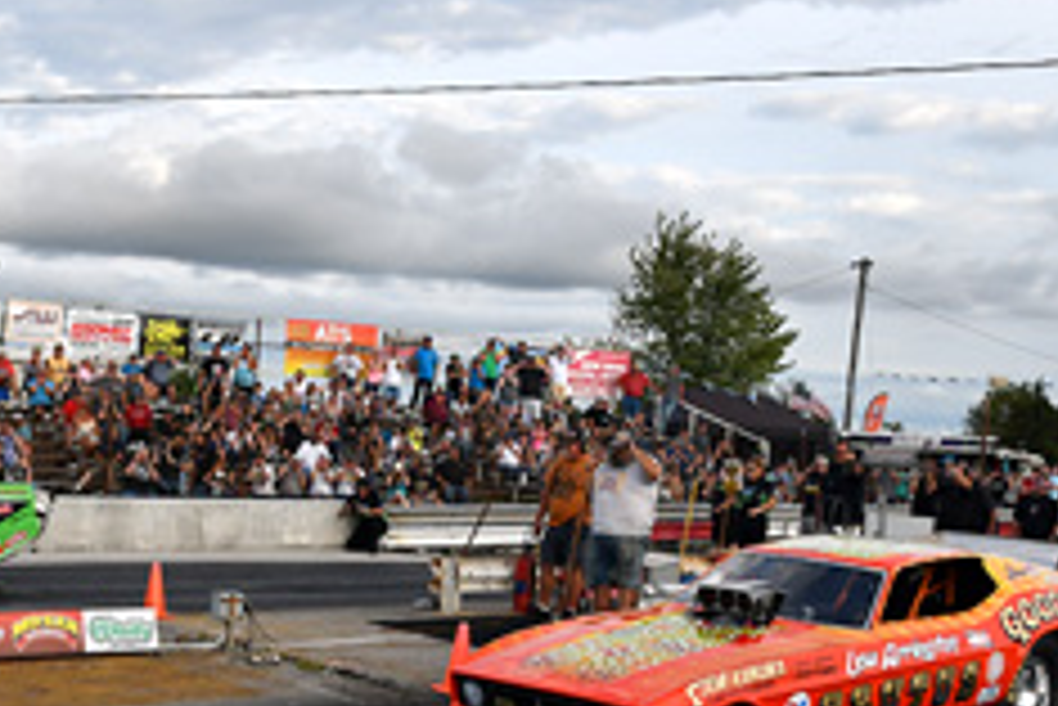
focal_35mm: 51
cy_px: 612
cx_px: 261
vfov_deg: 25.8
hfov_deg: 37.9
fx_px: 1500
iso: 160
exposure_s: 1/1000
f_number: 5
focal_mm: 16
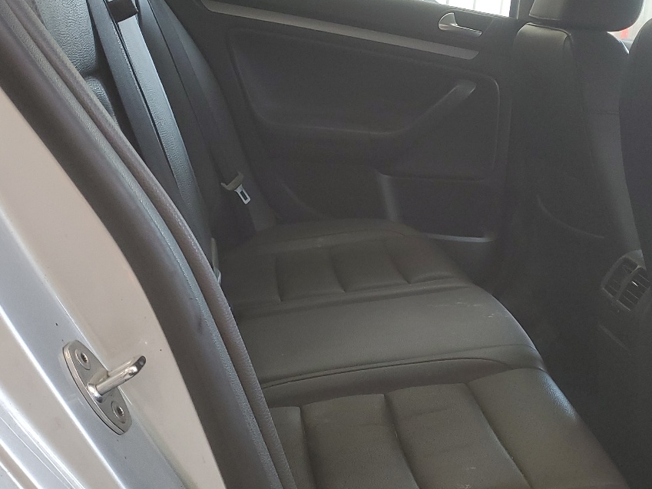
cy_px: 230
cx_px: 394
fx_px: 923
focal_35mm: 49
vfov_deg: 29.7
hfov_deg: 38.7
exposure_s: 1/120
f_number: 1.5
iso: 82
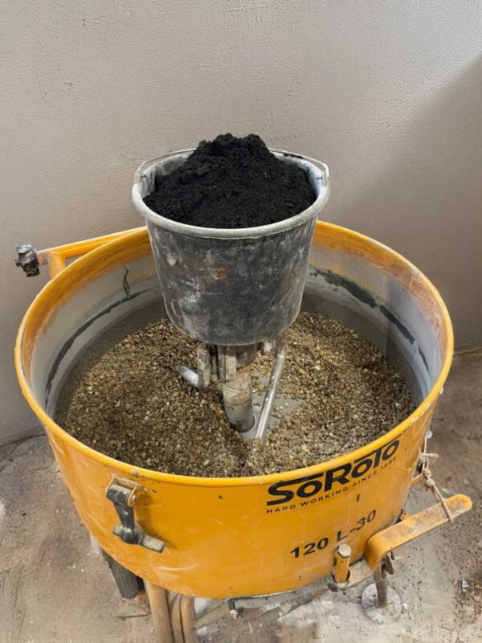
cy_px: 322
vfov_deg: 67.3
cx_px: 241
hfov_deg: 53.1
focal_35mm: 26
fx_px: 483
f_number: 1.6
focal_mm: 4.2
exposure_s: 1/50
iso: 100
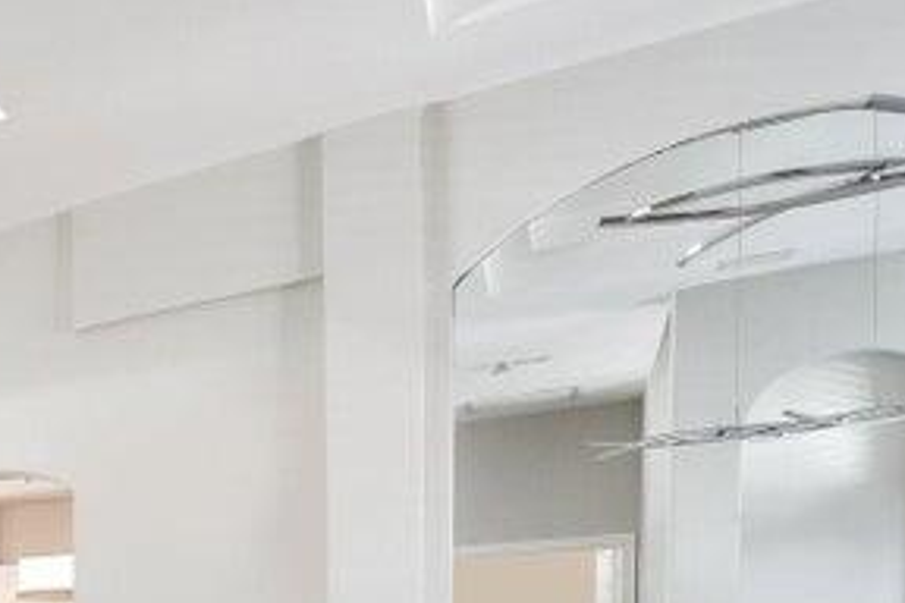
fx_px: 1005
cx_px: -251
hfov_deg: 35.0
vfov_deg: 30.3
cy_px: 644
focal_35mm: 40
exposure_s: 1/1250
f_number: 4.5
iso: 1000
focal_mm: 12
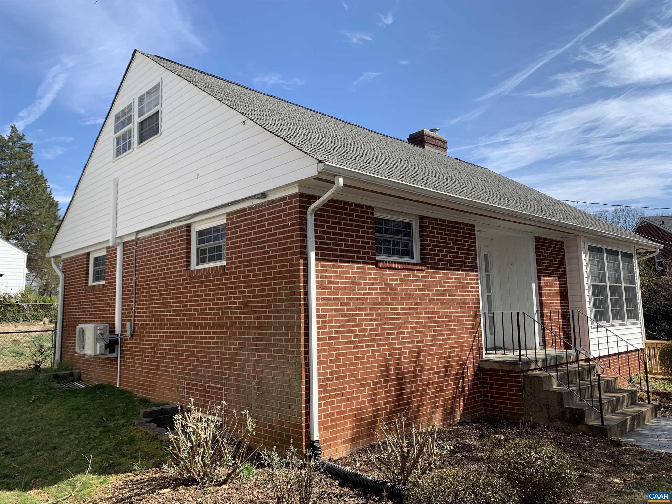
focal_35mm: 26
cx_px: 336
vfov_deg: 53.1
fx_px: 505
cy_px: 252
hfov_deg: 67.3
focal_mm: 4.25
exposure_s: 1/1610
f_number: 1.8
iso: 25
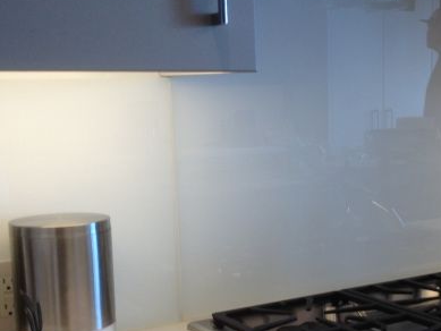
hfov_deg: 26.7
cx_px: 326
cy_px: 232
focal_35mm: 72
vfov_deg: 20.3
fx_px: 918
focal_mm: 4.28
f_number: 2.4
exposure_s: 1/40
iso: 50
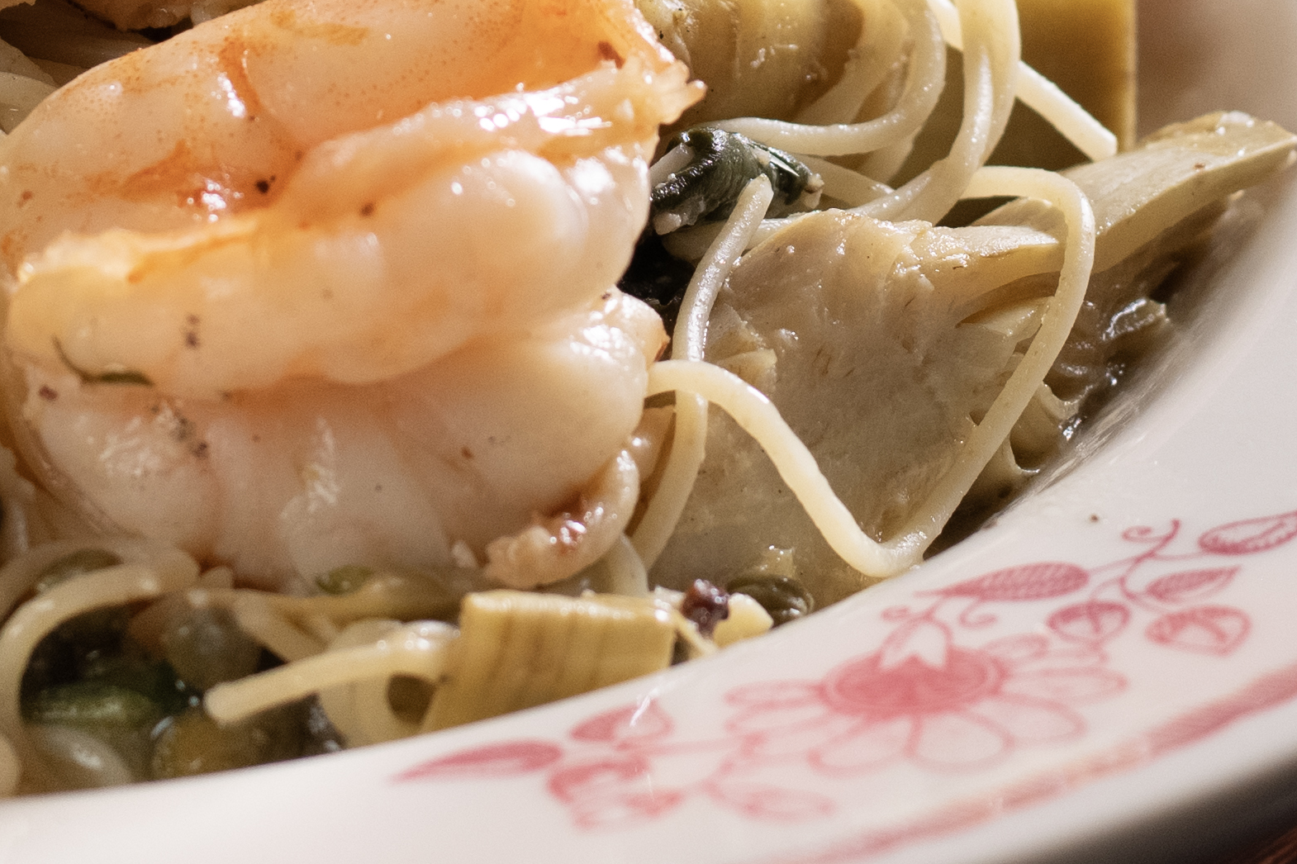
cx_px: 596
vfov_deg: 5.2
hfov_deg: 7.8
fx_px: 9473
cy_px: -430
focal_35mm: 263
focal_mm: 50
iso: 400
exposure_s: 1/250
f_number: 4
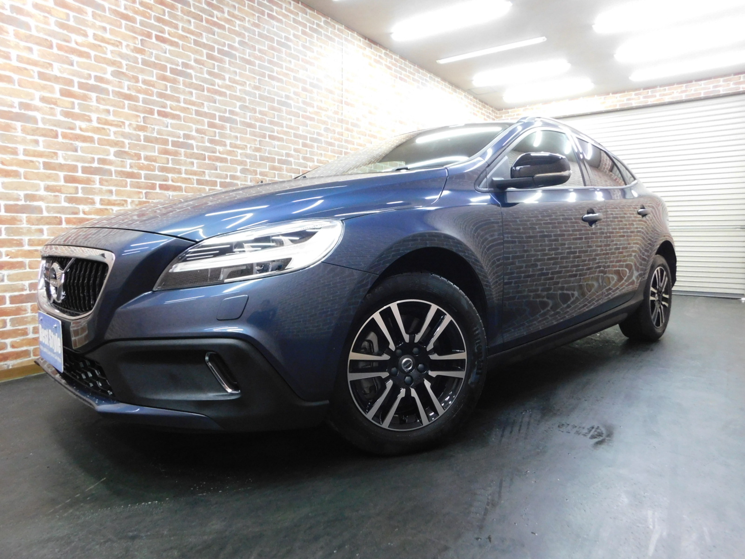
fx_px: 495
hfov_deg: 73.9
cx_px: 372
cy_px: 280
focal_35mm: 23
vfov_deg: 58.9
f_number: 3
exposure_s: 1/20
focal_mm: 4
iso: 400
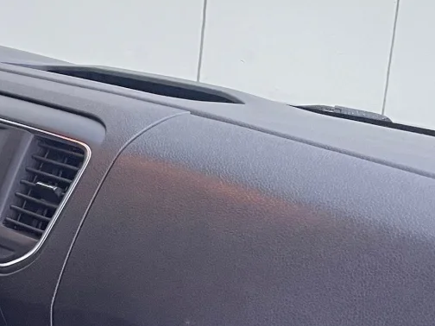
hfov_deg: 18.1
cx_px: -180
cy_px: 269
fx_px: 1244
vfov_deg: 14.8
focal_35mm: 99
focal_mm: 4.2
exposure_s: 1/86
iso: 125
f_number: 1.6
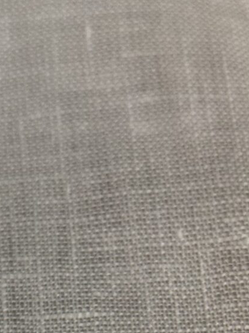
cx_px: 111
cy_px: 549
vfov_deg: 14.9
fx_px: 1142
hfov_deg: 12.4
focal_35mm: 119
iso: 32
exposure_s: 1/77
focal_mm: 5.96
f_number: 1.6
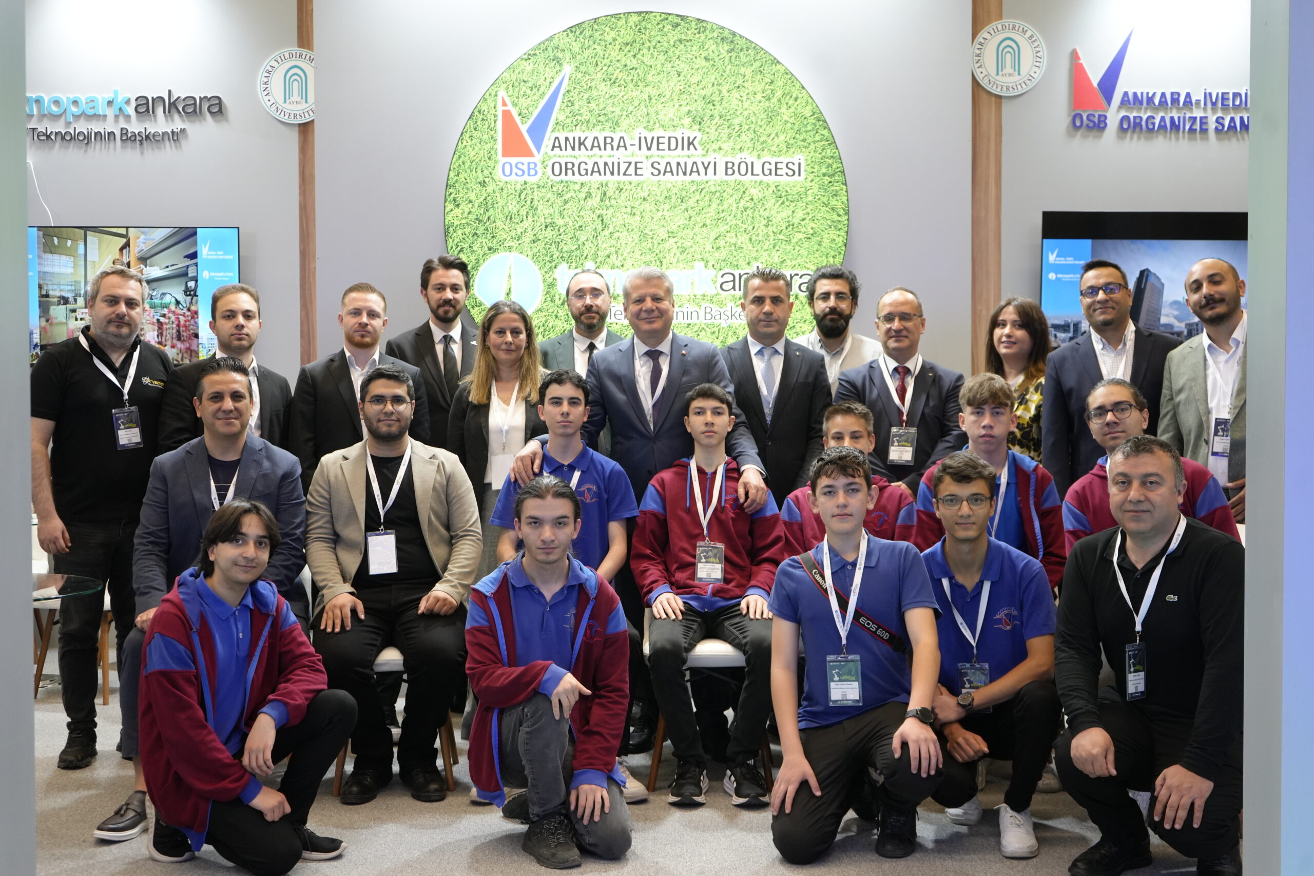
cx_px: 657
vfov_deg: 33.4
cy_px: 438
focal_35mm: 40
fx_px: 1460
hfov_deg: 48.5
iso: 2000
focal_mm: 40
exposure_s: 1/200
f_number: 4.5
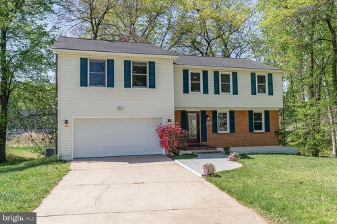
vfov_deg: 42.3
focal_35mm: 31
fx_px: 290
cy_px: 112
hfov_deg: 60.3
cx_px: 168
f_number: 8
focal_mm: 31
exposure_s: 1/320
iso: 200
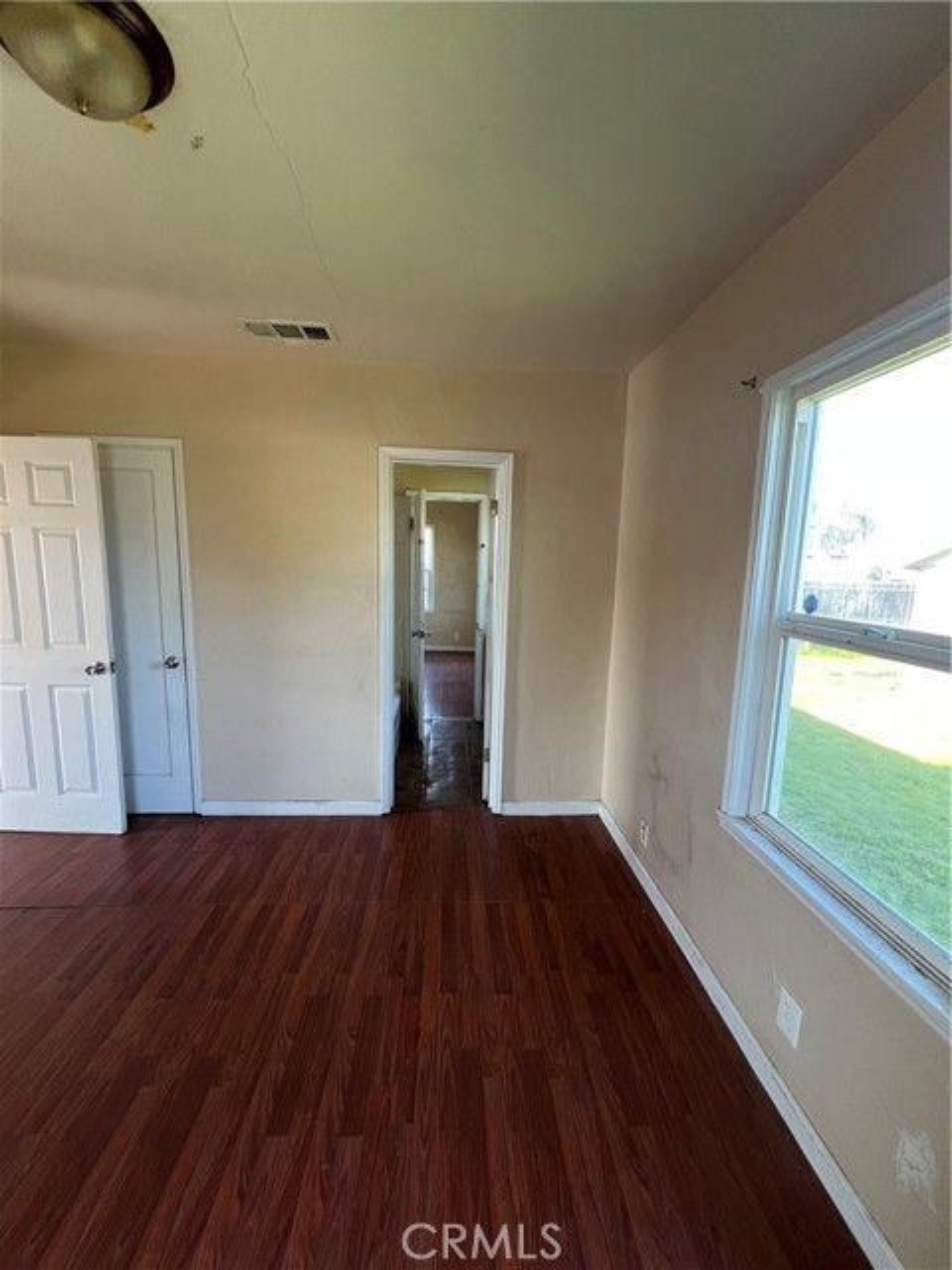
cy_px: 635
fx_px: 477
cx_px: 476
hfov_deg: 89.9
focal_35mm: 13
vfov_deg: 106.2
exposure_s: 1/99
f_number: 1.8
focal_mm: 1.57
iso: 200
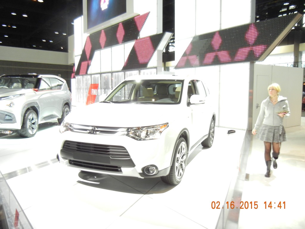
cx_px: 152
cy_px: 114
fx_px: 264
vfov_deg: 46.8
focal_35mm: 30
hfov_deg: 60.0
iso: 400
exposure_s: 1/44.4
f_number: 3.5
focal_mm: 5.4
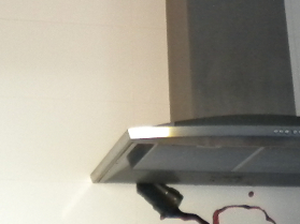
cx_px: 154
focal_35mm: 113
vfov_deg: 12.4
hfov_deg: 17.4
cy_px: -130
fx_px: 979
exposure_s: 1/30.5
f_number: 3.1
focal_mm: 6.3
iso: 400
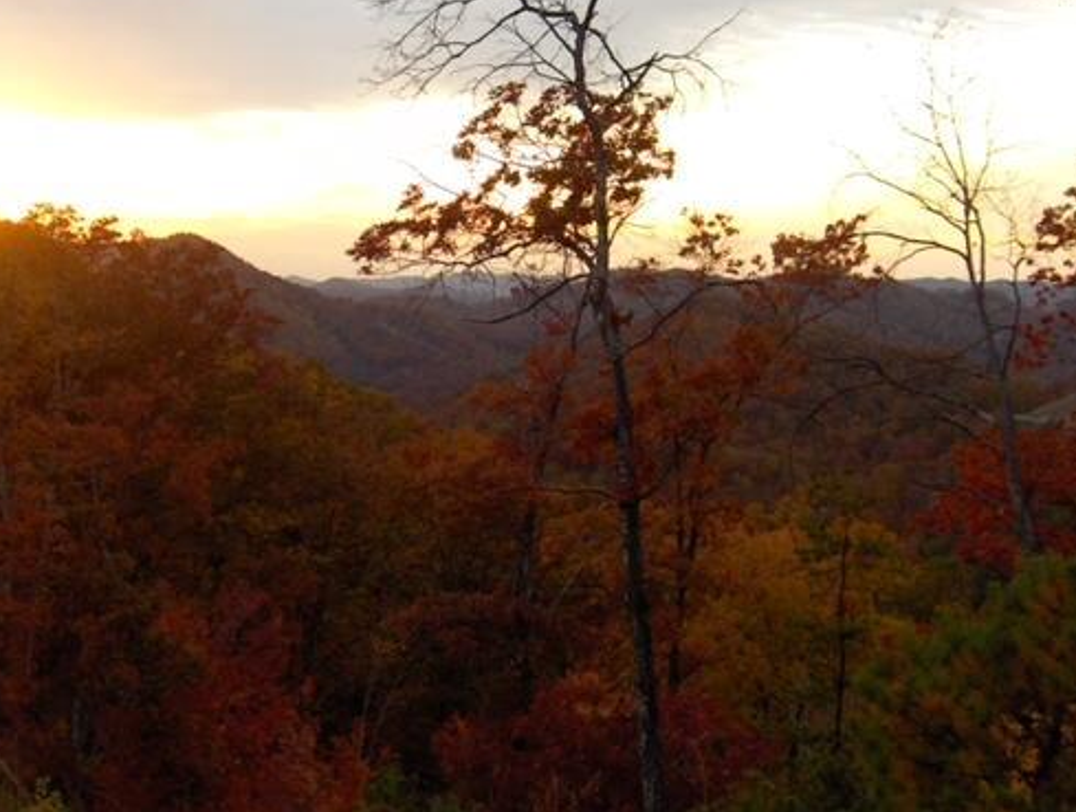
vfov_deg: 28.6
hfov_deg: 37.3
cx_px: 458
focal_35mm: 51
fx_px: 1589
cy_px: 361
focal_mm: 8
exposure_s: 1/41.7
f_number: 2.8
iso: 200
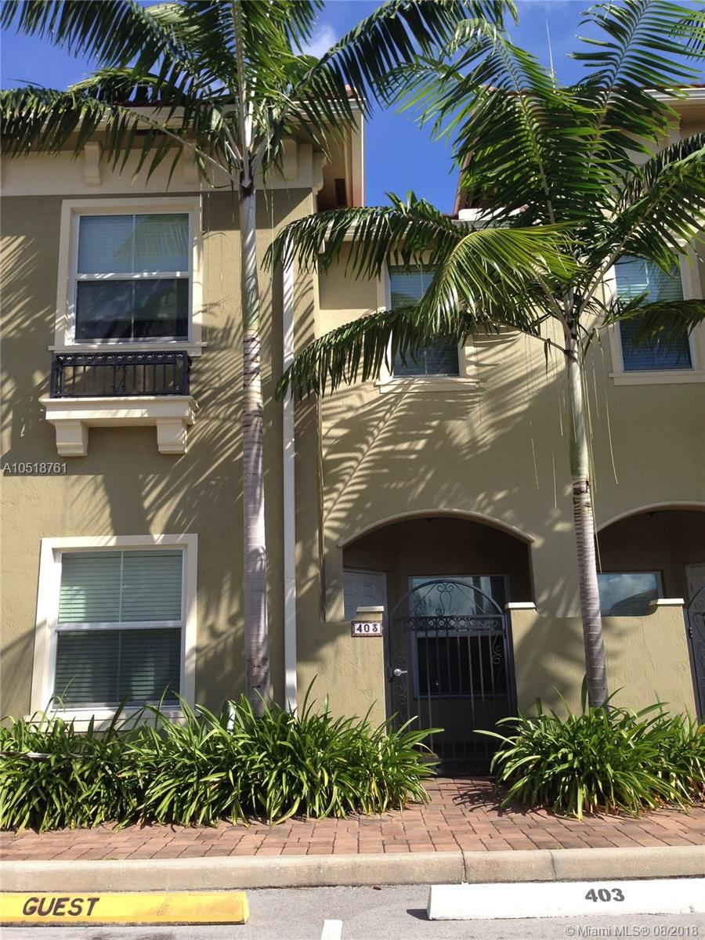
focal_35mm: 33
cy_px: 470
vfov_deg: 55.4
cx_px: 352
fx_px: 896
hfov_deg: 42.9
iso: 50
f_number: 2.4
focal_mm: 4.12
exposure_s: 1/935
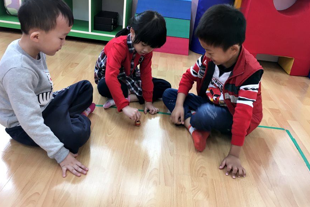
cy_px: 103
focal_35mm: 31
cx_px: 151
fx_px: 267
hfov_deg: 60.3
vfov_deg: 42.3
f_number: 2.2
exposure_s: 1/30
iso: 50
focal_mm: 4.15
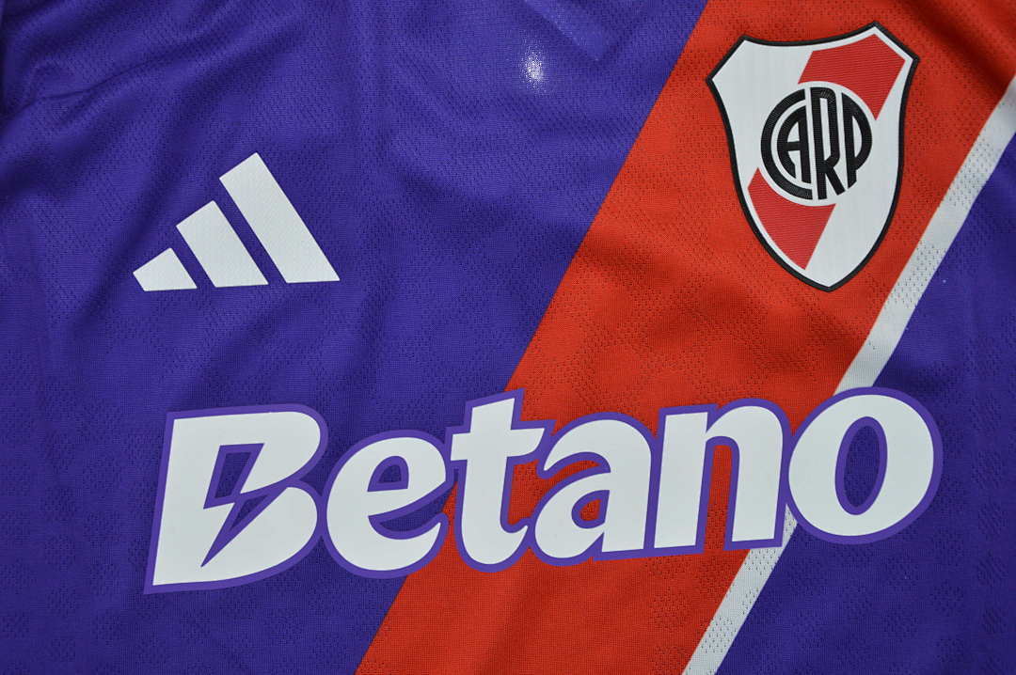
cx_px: 508
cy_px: 338
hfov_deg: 29.9
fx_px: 1903
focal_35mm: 68
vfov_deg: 20.1
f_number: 7.1
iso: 400
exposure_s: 1/200
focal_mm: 45
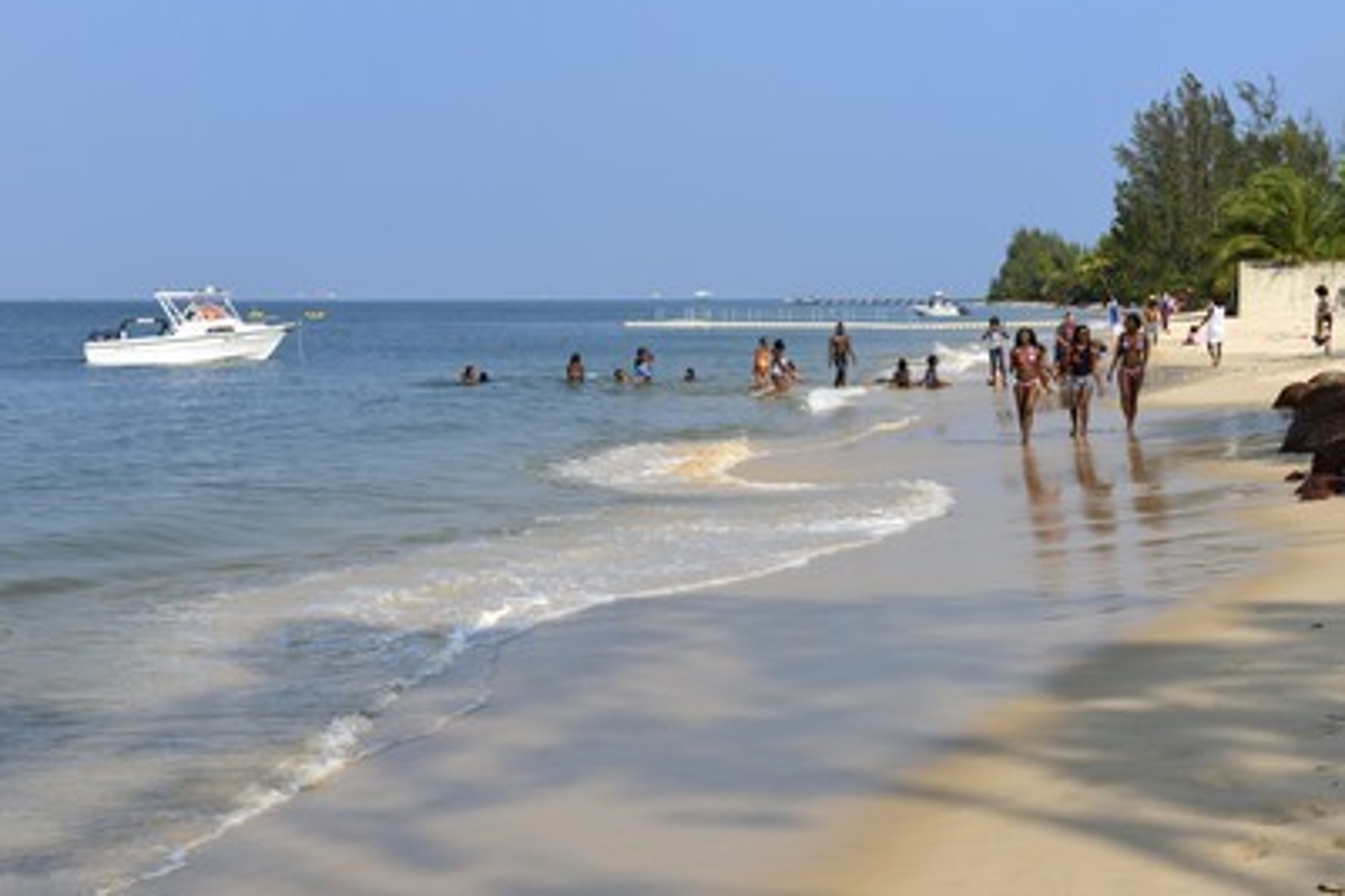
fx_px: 2427
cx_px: 674
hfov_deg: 31.0
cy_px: 430
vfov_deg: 20.9
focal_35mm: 65
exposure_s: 1/160
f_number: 22
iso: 800
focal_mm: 62
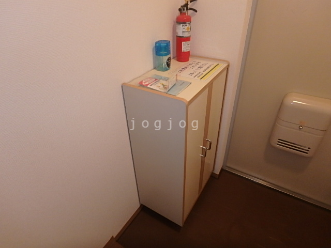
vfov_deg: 63.4
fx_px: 201
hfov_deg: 79.0
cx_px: 166
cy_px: 124
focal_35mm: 21
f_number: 3.5
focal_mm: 3.7
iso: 400
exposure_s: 1/30
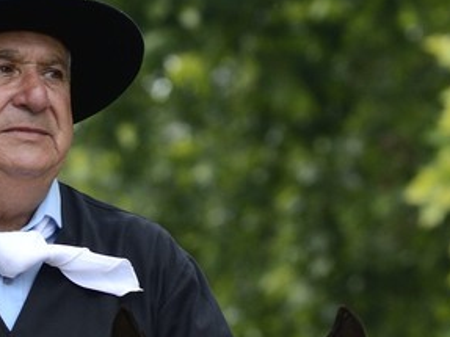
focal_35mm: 858
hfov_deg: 2.3
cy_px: 989
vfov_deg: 1.7
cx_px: 2
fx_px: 11149
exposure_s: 1/400
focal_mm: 160
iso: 400
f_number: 7.1
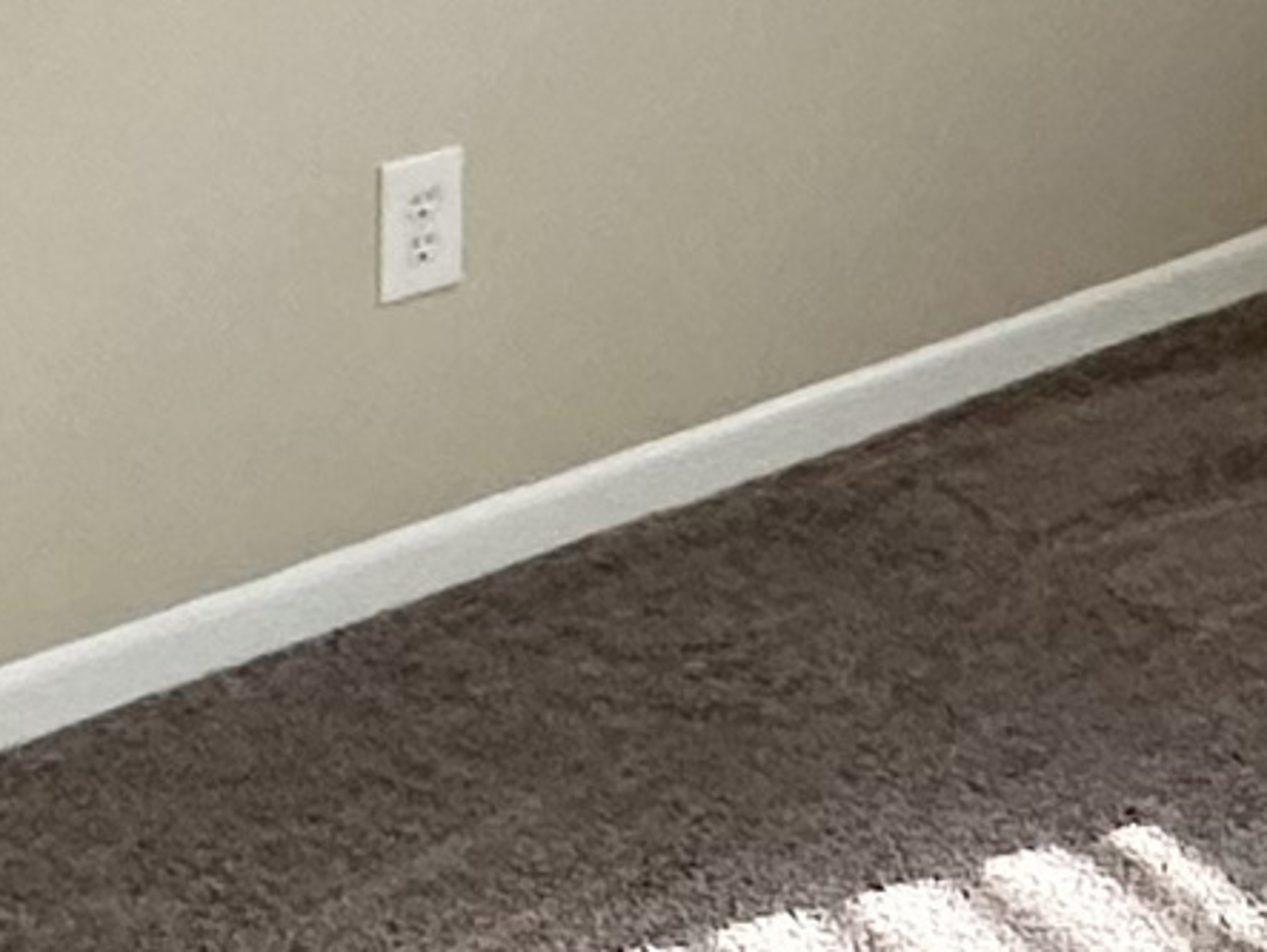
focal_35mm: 97
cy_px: -1164
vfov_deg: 12.6
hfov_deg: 19.7
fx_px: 3553
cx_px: 1241
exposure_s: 1/120
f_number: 2.2
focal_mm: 2.22
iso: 250
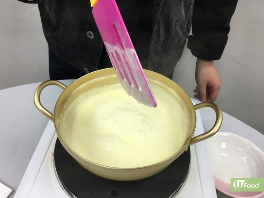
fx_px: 221
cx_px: 132
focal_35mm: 29
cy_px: 99
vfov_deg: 48.2
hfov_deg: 61.7
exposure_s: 1/33
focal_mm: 4.15
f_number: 2.2
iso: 32
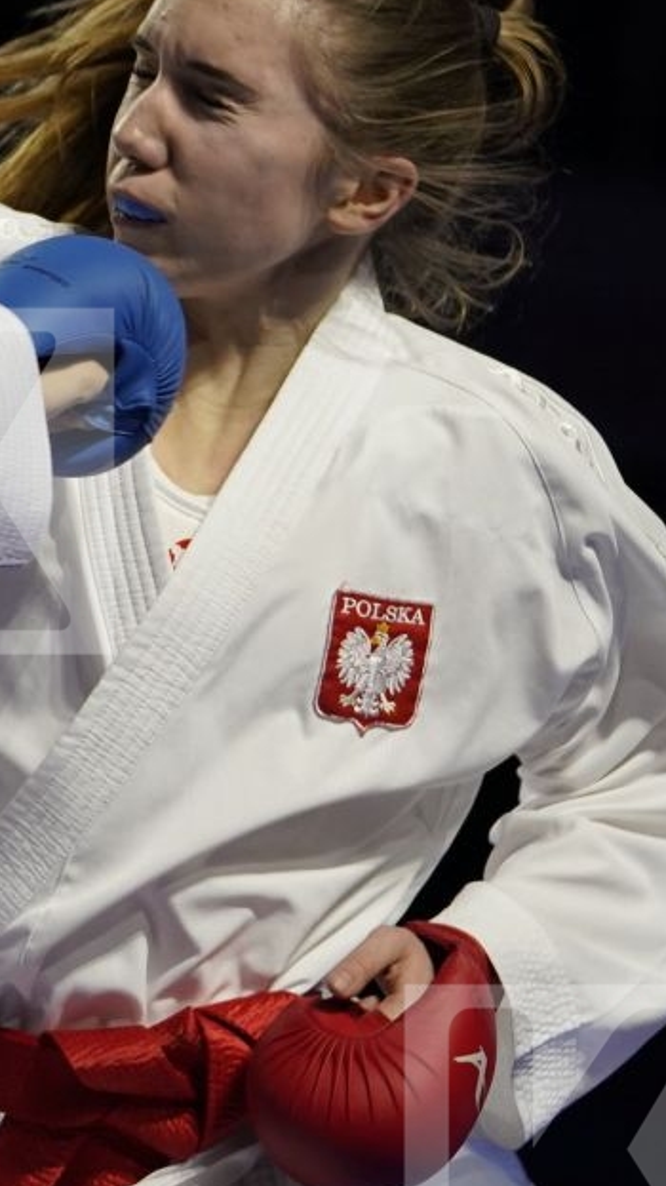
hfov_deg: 3.5
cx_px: -708
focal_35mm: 345
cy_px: 482
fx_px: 10842
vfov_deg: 6.3
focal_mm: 114
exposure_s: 1/1000
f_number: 2.8
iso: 1250
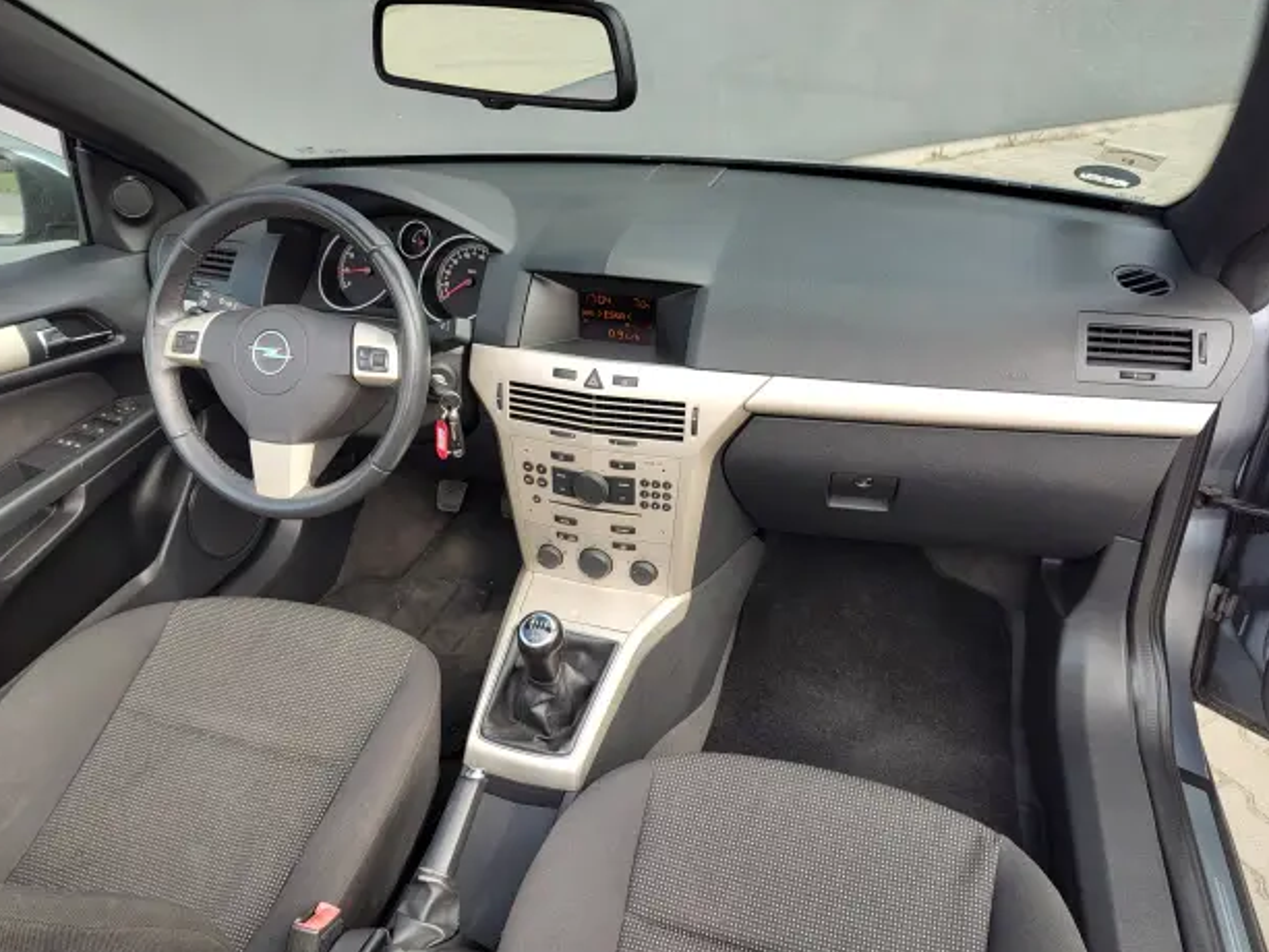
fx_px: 880
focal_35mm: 24
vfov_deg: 56.8
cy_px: 486
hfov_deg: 71.6
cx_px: 633
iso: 100
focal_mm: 5.56
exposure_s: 1/211
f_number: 1.8
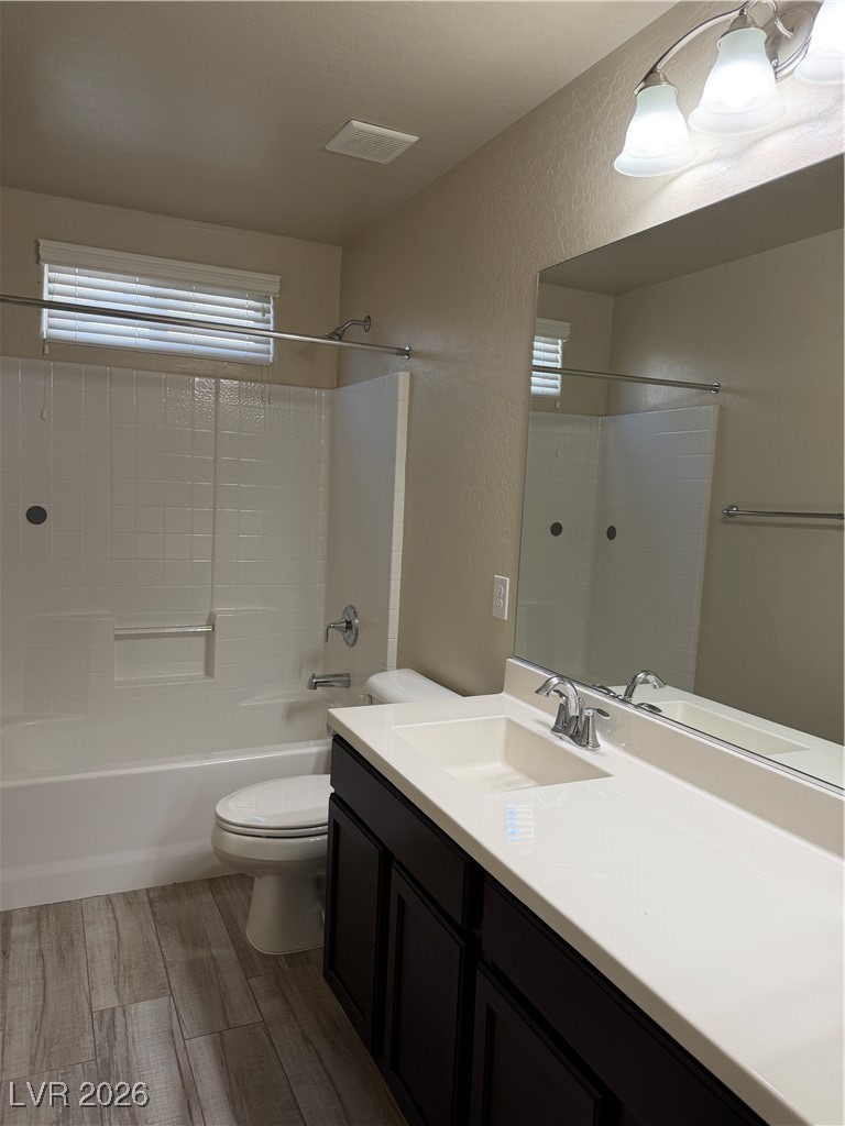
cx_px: 422
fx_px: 781
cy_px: 563
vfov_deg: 71.6
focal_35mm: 24
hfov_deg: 56.8
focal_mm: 6.76
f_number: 1.78
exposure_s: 1/120
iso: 125
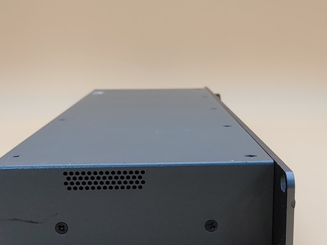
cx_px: 150
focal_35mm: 57
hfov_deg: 33.8
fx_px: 538
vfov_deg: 25.5
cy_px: 169
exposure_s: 1/61
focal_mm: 4.36
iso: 50
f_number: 1.8
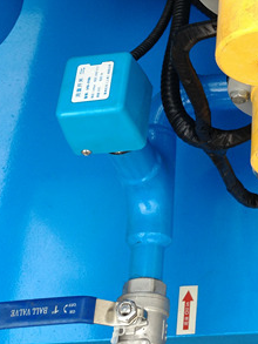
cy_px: -1
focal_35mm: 71
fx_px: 705
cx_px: 306
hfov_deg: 19.6
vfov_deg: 26.0
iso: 144
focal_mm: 4.52
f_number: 2
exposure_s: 1/50
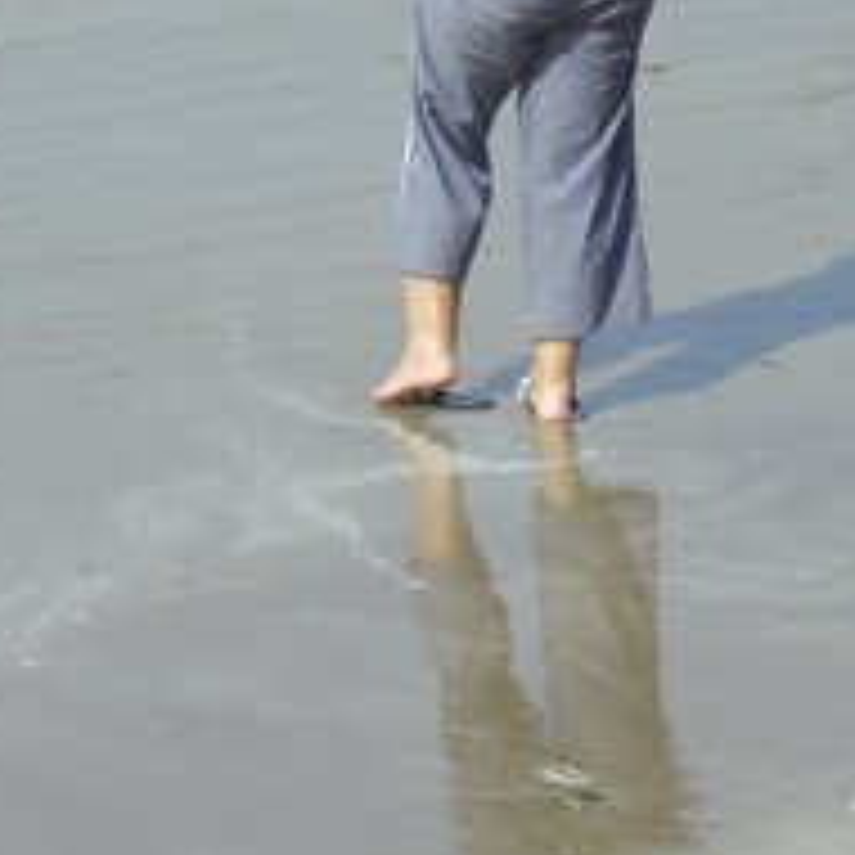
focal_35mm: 421
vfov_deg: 4.2
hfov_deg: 4.2
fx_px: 11765
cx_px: 220
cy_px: -36
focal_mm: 18.6
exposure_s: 1/640
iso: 100
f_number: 5.2
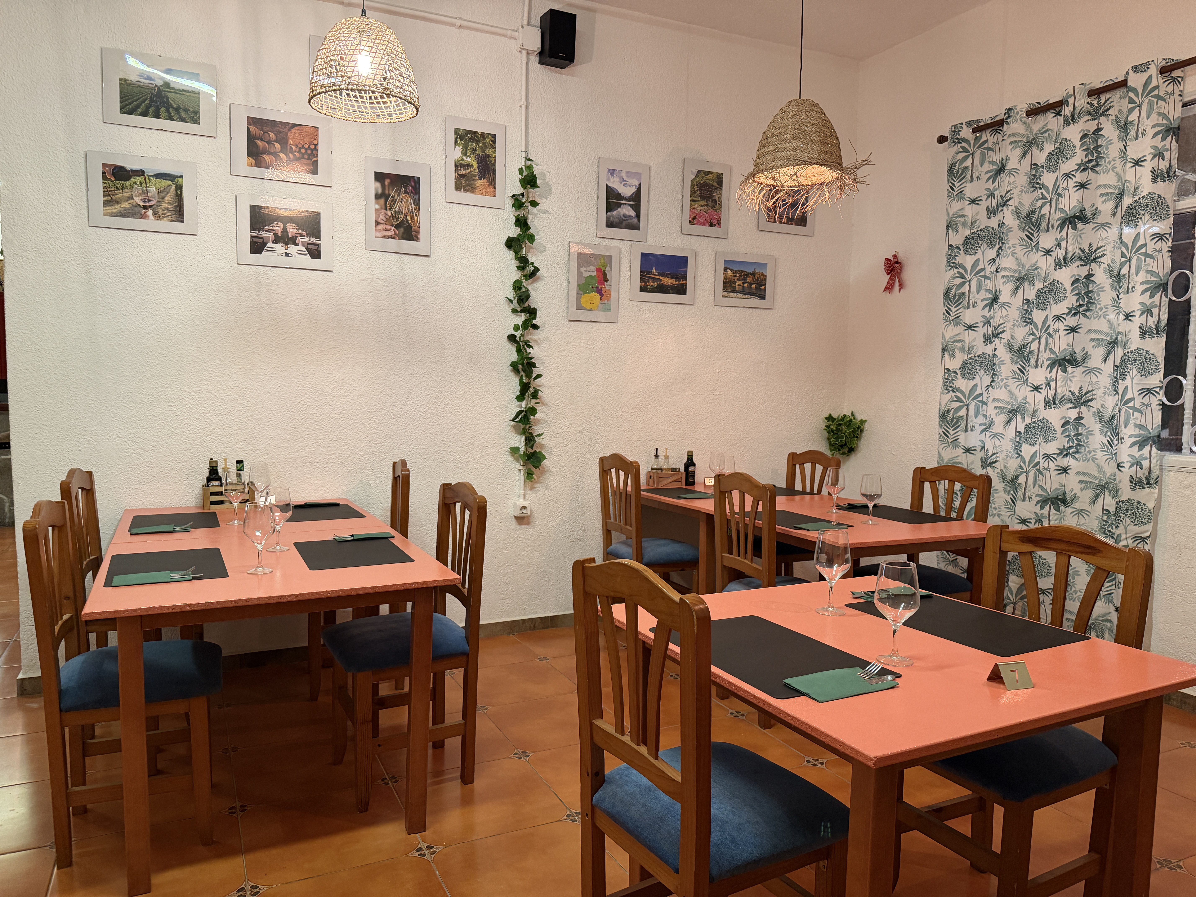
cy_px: 448
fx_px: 829
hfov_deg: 71.6
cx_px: 598
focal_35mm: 24
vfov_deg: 56.8
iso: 320
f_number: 1.78
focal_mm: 6.76
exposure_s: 1/50
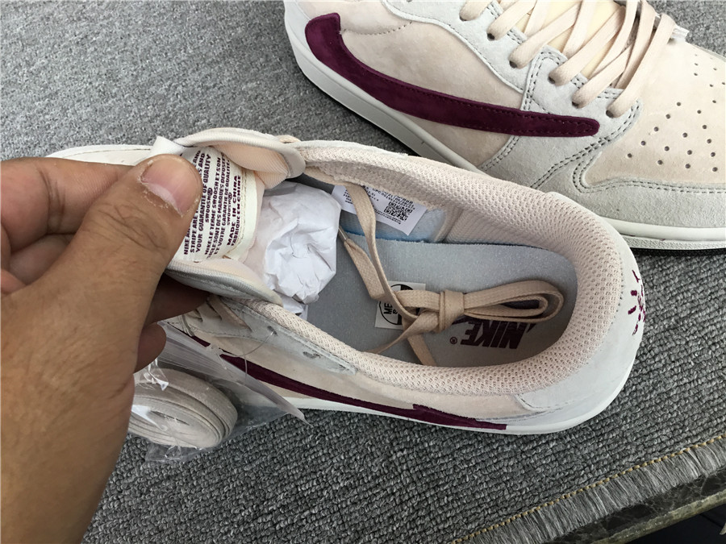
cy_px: 272
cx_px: 363
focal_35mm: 31
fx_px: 650
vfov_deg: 45.4
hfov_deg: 58.4
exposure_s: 1/100
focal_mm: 3.3
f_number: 2.4
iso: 40
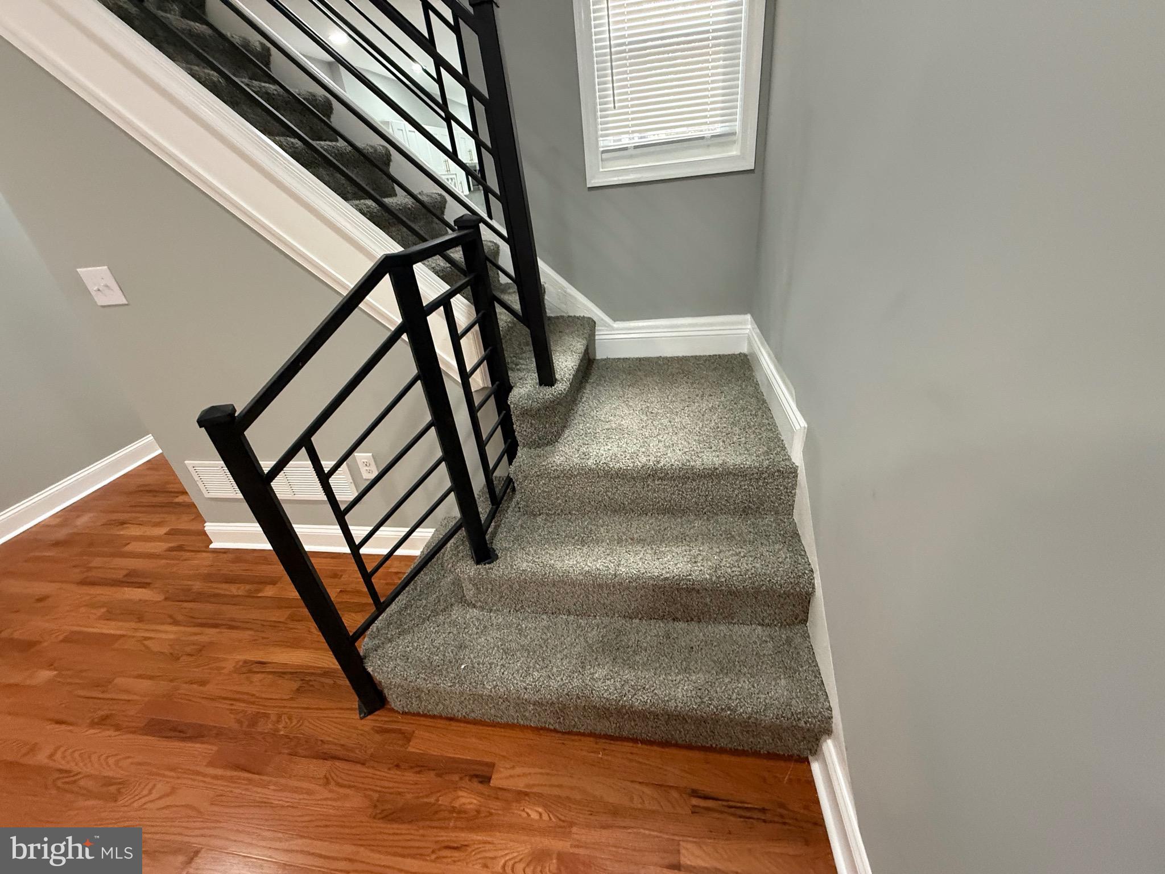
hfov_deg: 102.1
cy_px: 437
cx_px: 582
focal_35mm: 14
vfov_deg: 85.7
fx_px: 471
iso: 500
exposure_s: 1/60
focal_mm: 2.22
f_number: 2.2
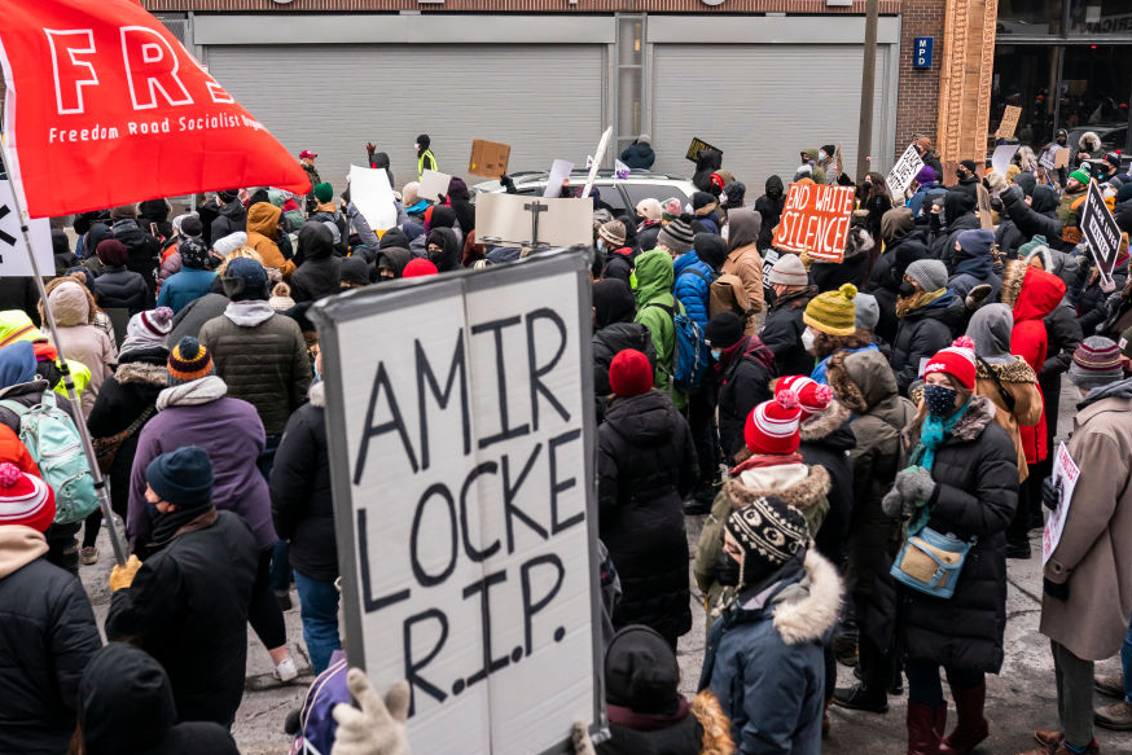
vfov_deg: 32.6
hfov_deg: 47.3
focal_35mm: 41
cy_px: 375
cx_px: 486
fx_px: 1289
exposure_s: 1/250
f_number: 5
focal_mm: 35
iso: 4000
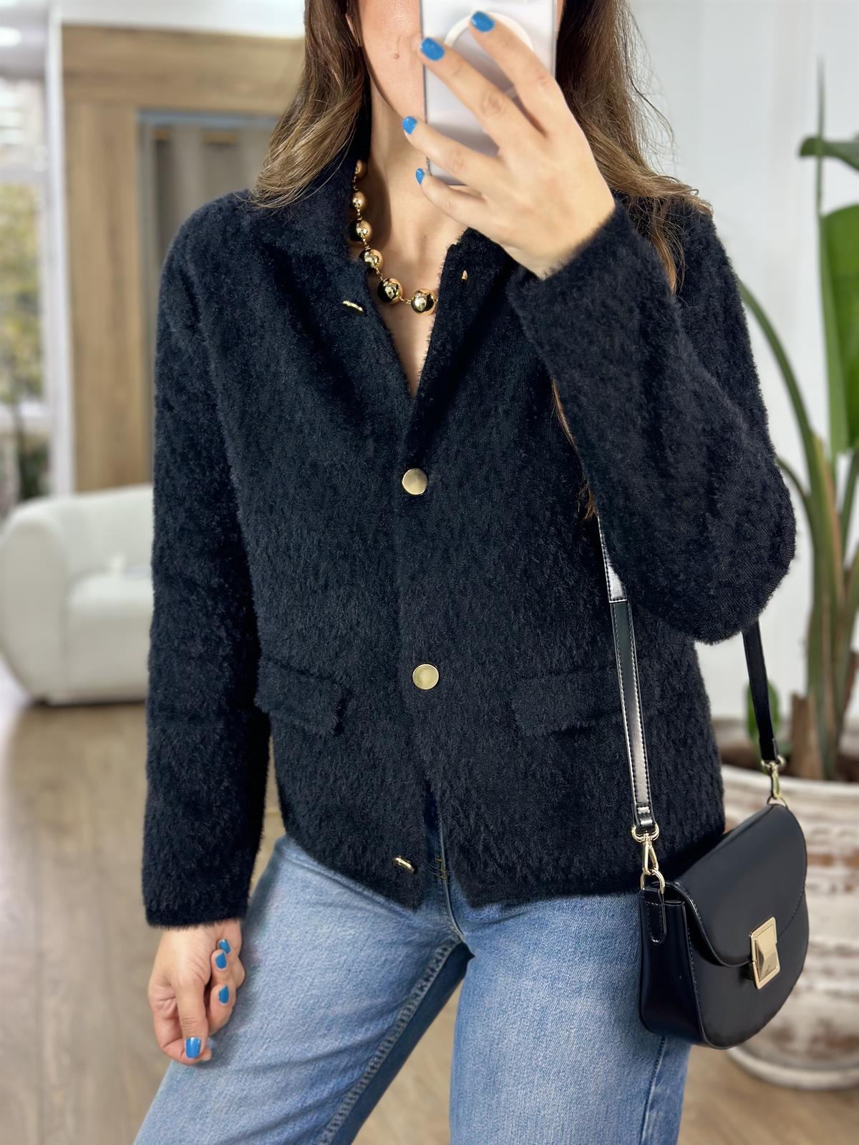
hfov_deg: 30.3
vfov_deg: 39.7
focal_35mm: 48
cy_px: 572
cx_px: 430
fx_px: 1588
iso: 125
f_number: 1.78
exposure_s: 1/100
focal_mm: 6.86
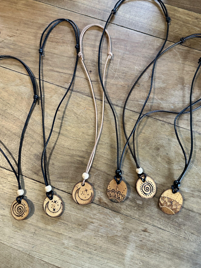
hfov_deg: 49.8
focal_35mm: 28
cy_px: 115
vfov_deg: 63.2
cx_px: 101
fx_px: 217
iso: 640
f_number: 1.78
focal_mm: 6.86
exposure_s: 1/60
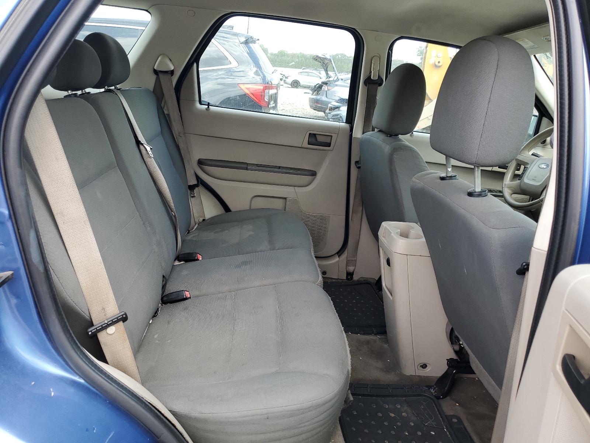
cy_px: 222
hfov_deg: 67.3
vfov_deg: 53.1
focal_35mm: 26
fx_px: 443
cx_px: 295
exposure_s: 1/278
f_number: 1.5
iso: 50
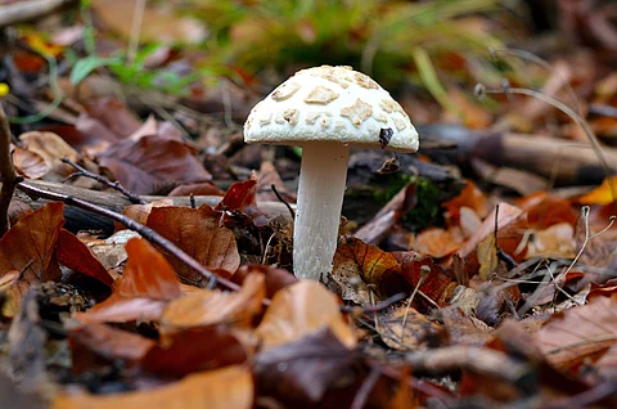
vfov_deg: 18.1
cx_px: 308
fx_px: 1283
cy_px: 204
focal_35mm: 75
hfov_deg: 27.0
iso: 400
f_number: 5
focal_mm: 50
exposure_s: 1/160
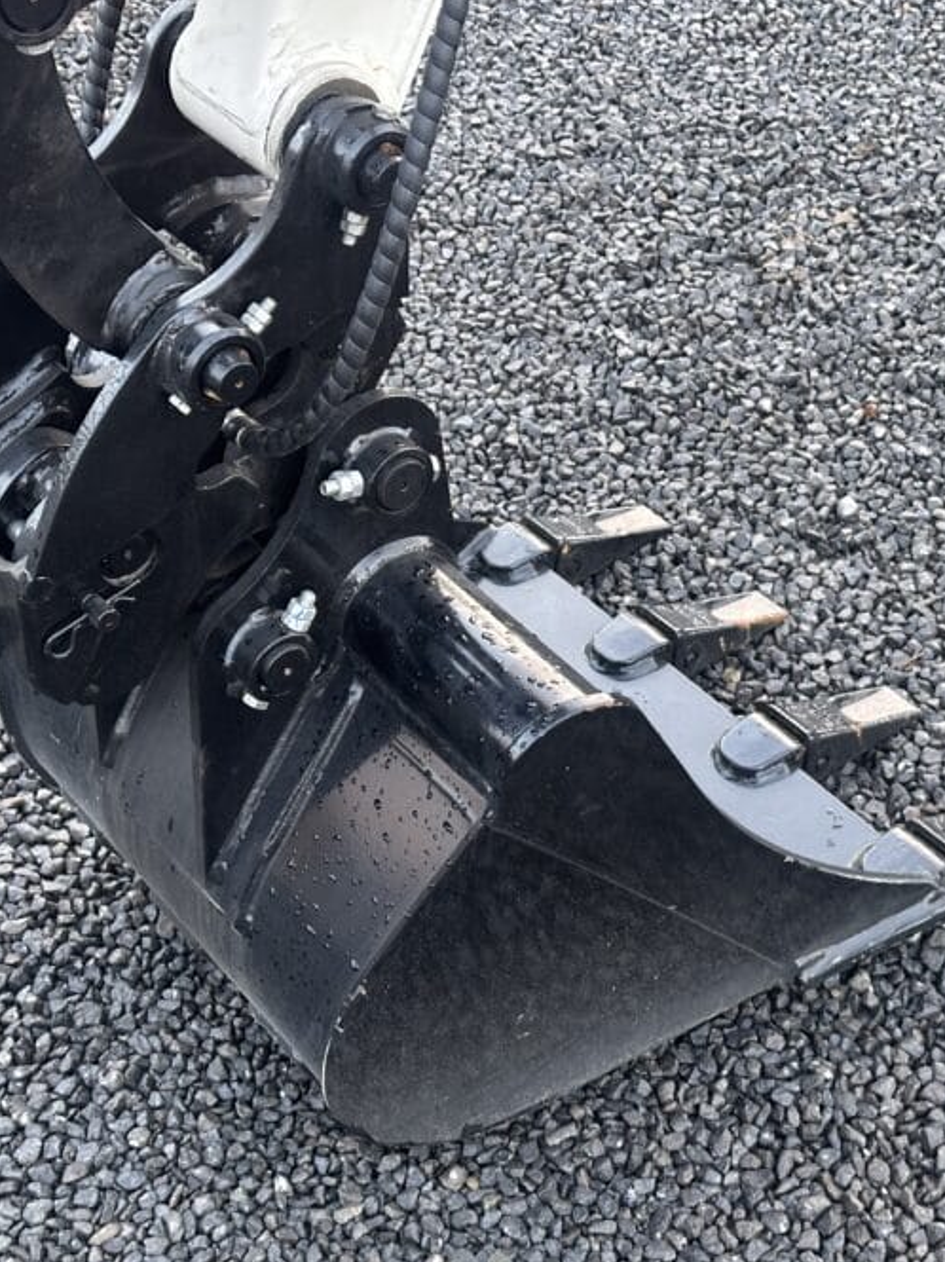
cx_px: 545
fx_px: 2368
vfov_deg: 29.8
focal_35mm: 65
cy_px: 633
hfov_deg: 22.5
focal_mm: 6.86
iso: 250
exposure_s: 1/60
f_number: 1.78
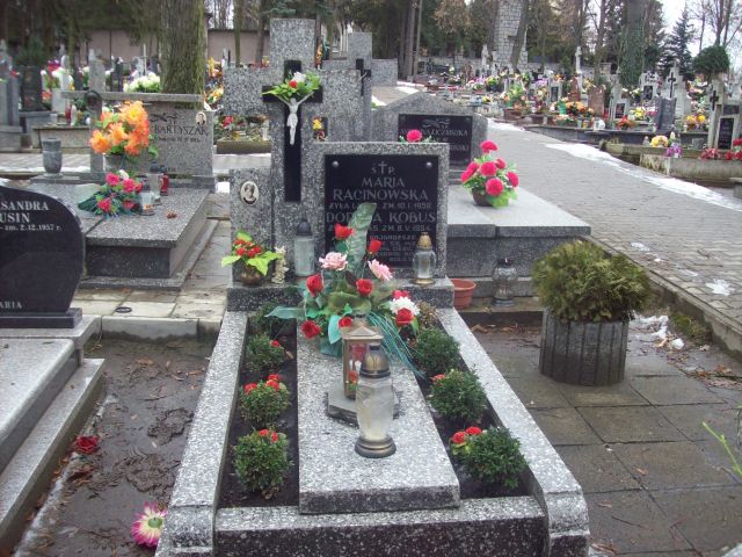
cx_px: 371
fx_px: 772
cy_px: 278
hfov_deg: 51.4
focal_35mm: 36
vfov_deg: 39.7
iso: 80
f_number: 2.7
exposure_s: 1/90.3
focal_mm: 6
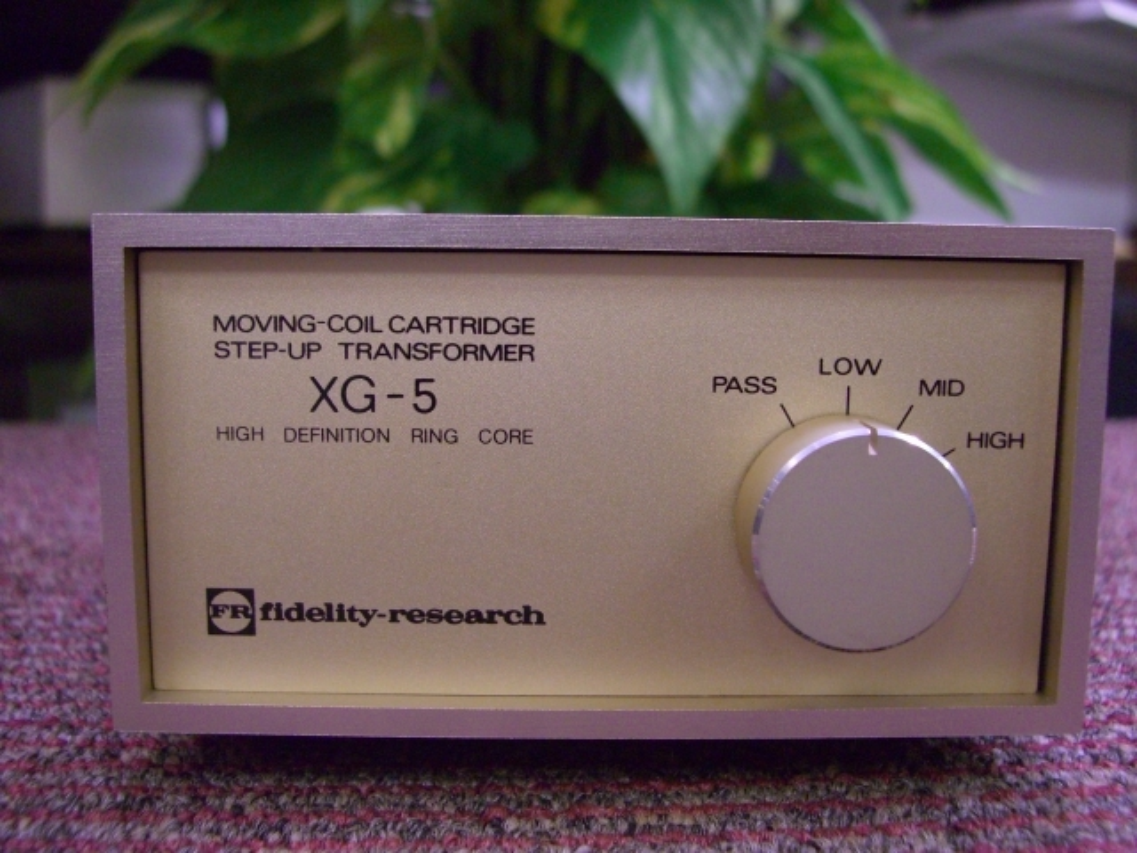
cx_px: 568
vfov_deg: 37.7
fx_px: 1248
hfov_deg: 49.0
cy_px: 426
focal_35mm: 38
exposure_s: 1/80
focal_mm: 7.9
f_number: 2.8
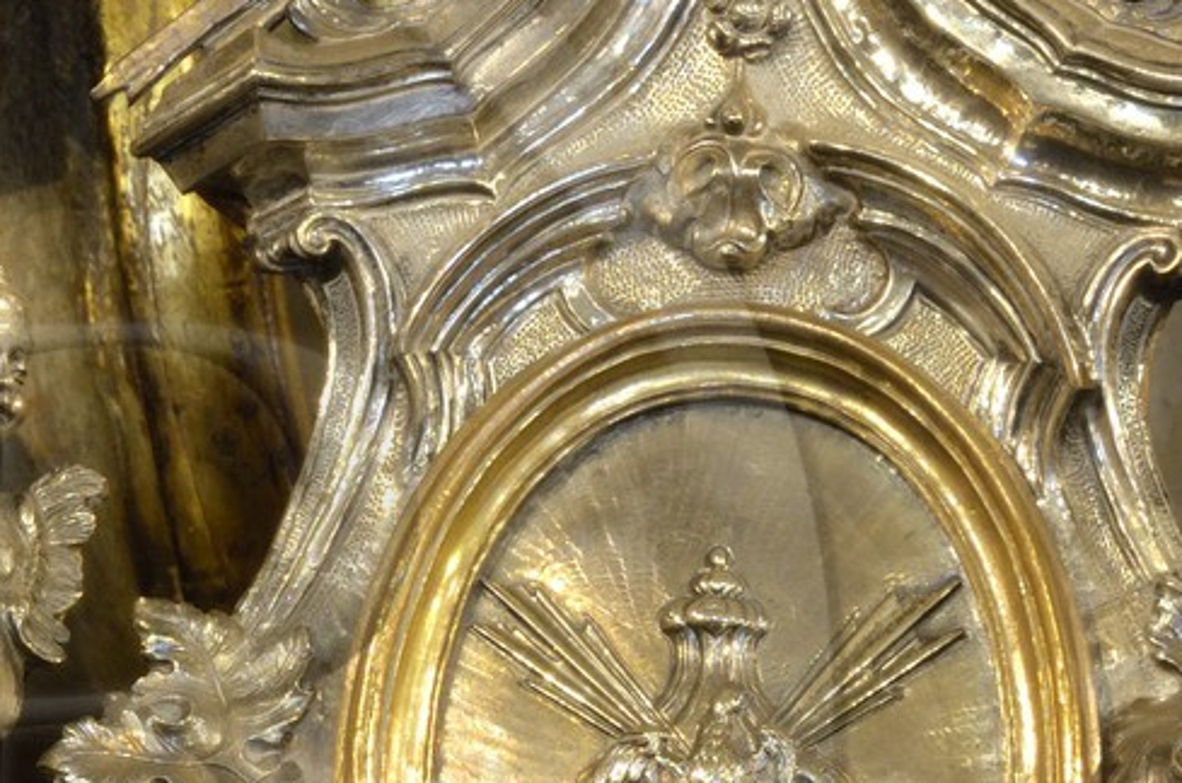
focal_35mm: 884
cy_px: 725
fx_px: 28968
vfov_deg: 1.5
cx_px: -162
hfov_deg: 2.3
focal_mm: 180
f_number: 16
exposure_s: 8
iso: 100
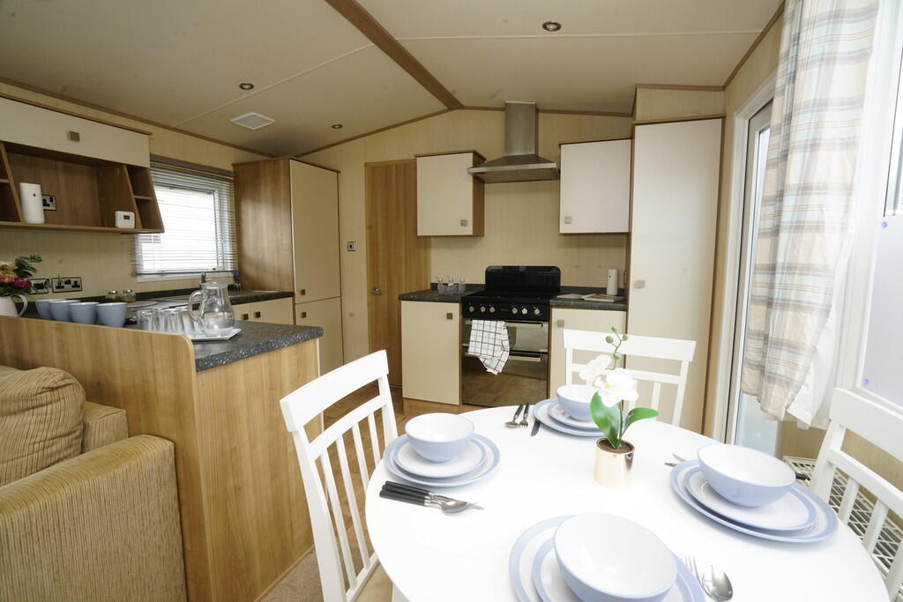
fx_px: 401
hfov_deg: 96.7
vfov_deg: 73.8
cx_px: 452
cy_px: 301
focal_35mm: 16
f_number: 16
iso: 1250
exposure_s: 1/60
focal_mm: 16
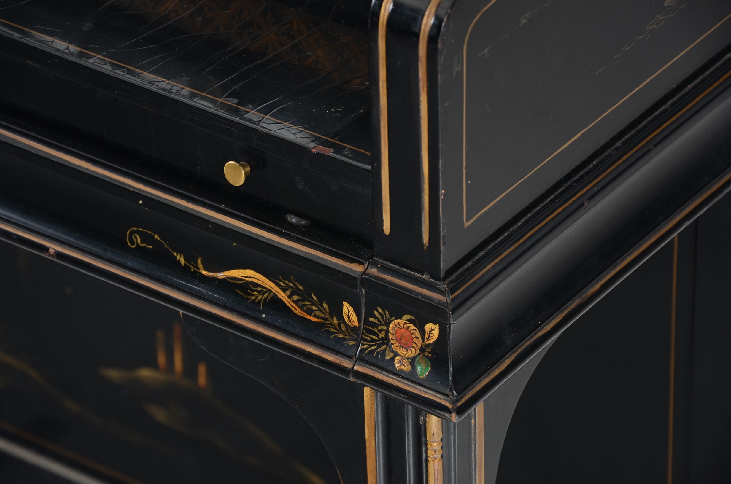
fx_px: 3191
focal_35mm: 158
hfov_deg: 13.1
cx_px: 366
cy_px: 242
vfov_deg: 8.7
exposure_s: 1/100
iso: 160
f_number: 6.3
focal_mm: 105
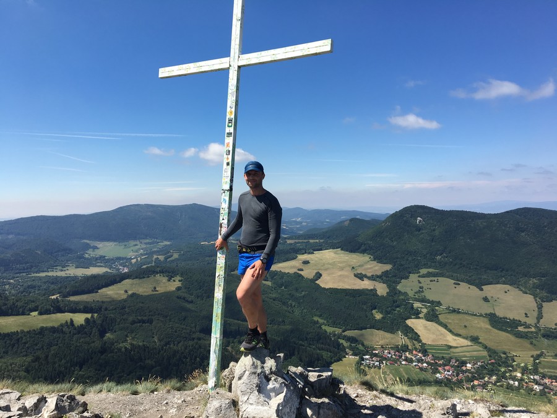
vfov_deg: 48.2
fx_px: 467
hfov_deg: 61.7
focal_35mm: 29
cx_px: 278
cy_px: 209
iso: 25
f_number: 2.2
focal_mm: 4.15
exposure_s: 1/1789
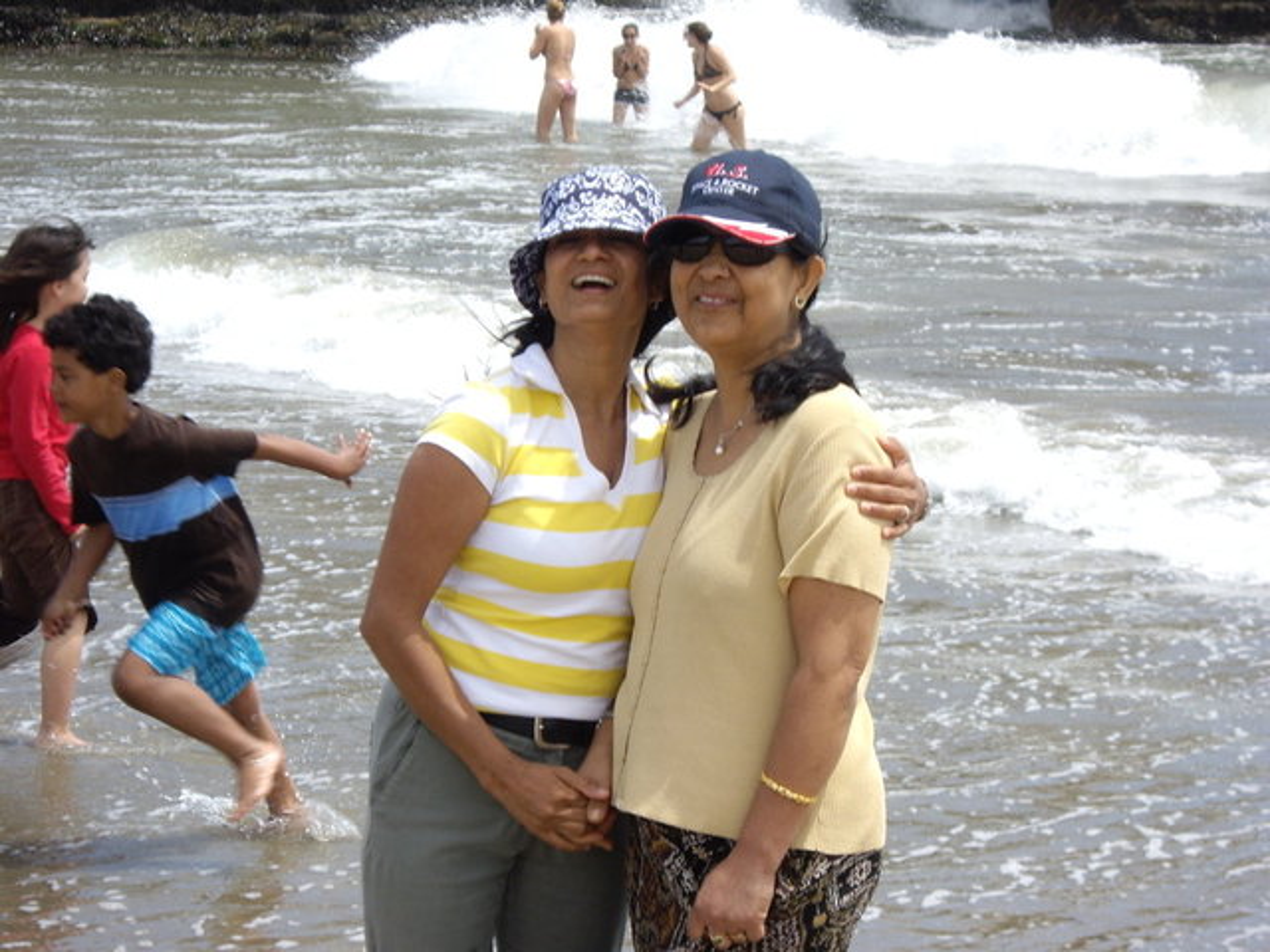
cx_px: 635
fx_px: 4182
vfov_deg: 13.0
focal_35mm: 114
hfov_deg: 17.3
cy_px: 476
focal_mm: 18.6
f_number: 5.2
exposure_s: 1/160
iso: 50
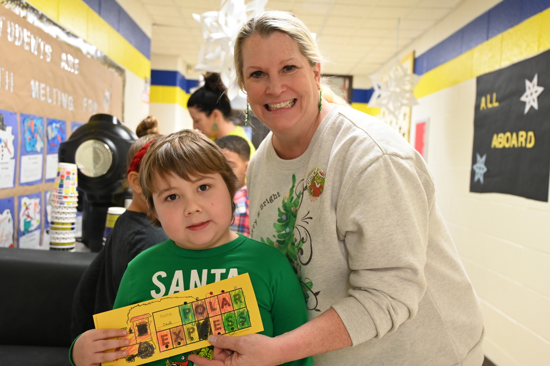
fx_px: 496
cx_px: 275
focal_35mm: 32
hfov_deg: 58.0
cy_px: 183
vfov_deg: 40.5
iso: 3200
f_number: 4
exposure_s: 1/125
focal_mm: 32.5
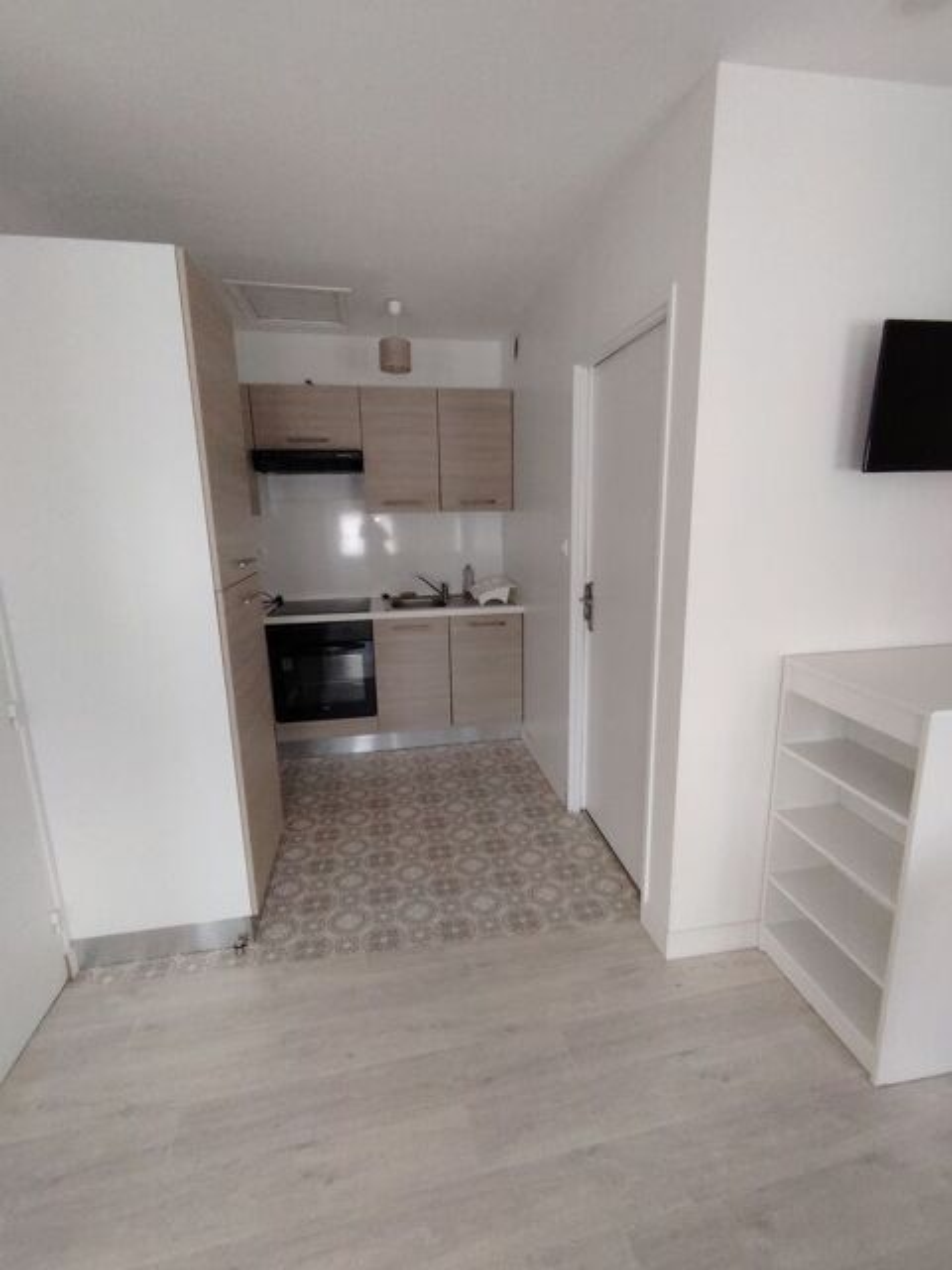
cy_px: 635
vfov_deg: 91.0
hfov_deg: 74.7
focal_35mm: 17
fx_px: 623
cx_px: 476
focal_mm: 1.43
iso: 410
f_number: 2.2
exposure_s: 1/50
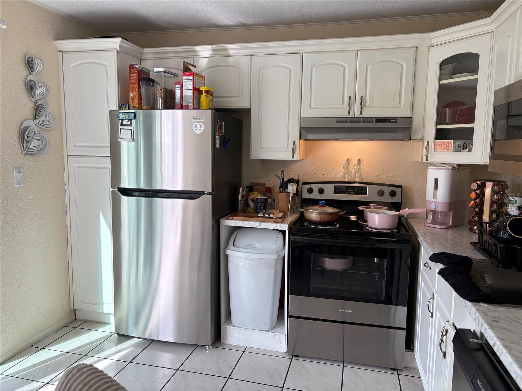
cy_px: 196
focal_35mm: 26
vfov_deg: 53.1
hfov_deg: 67.3
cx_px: 261
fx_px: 392
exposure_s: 1/189
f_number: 1.6
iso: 50
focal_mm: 5.96
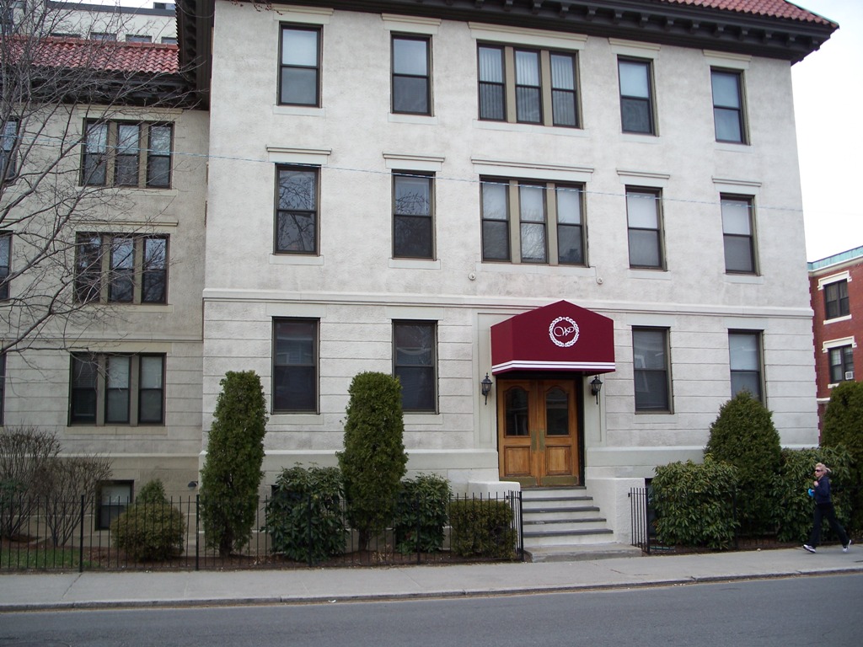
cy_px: 324
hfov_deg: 50.1
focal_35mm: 37
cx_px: 432
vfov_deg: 38.7
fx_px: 922
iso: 64
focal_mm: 7.8
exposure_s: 1/160
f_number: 2.8
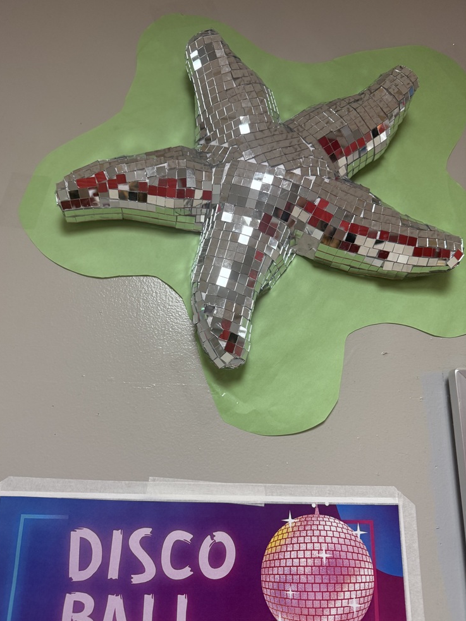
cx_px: 224
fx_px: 449
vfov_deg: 69.4
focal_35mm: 25
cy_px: 318
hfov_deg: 54.9
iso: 160
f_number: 1.78
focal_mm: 6.76
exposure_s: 1/60
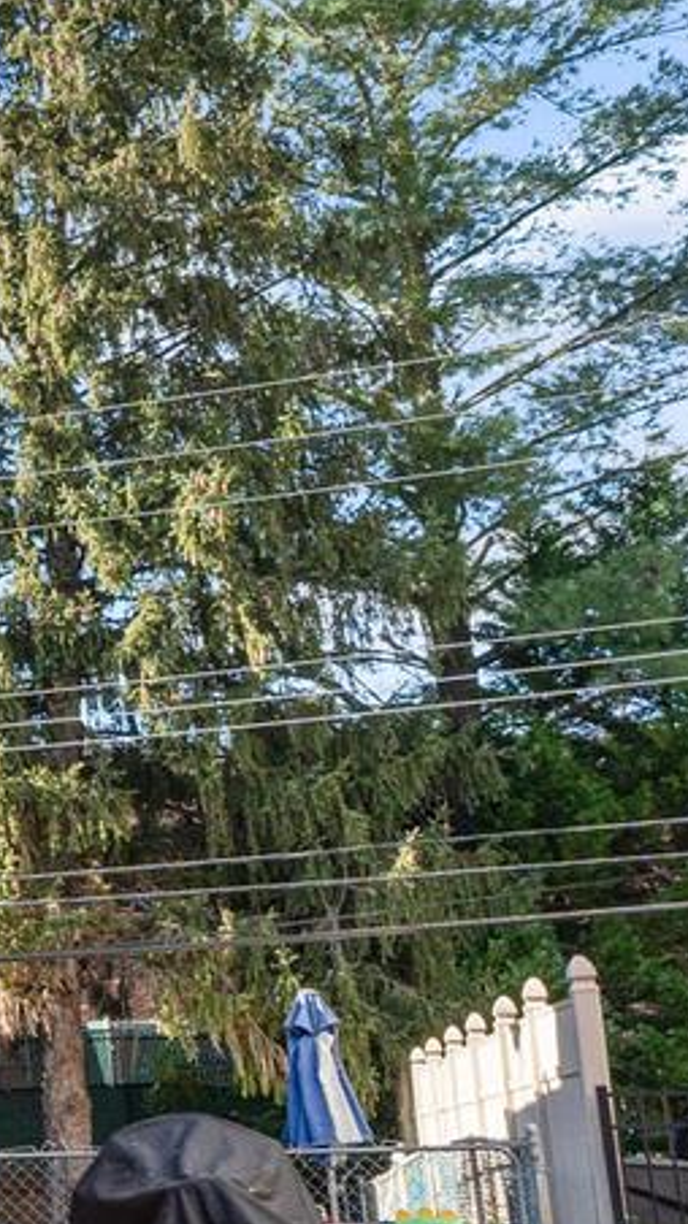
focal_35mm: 76
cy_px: 762
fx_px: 2467
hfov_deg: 11.5
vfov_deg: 27.8
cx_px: -1203
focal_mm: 16
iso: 400
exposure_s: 1/125
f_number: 8
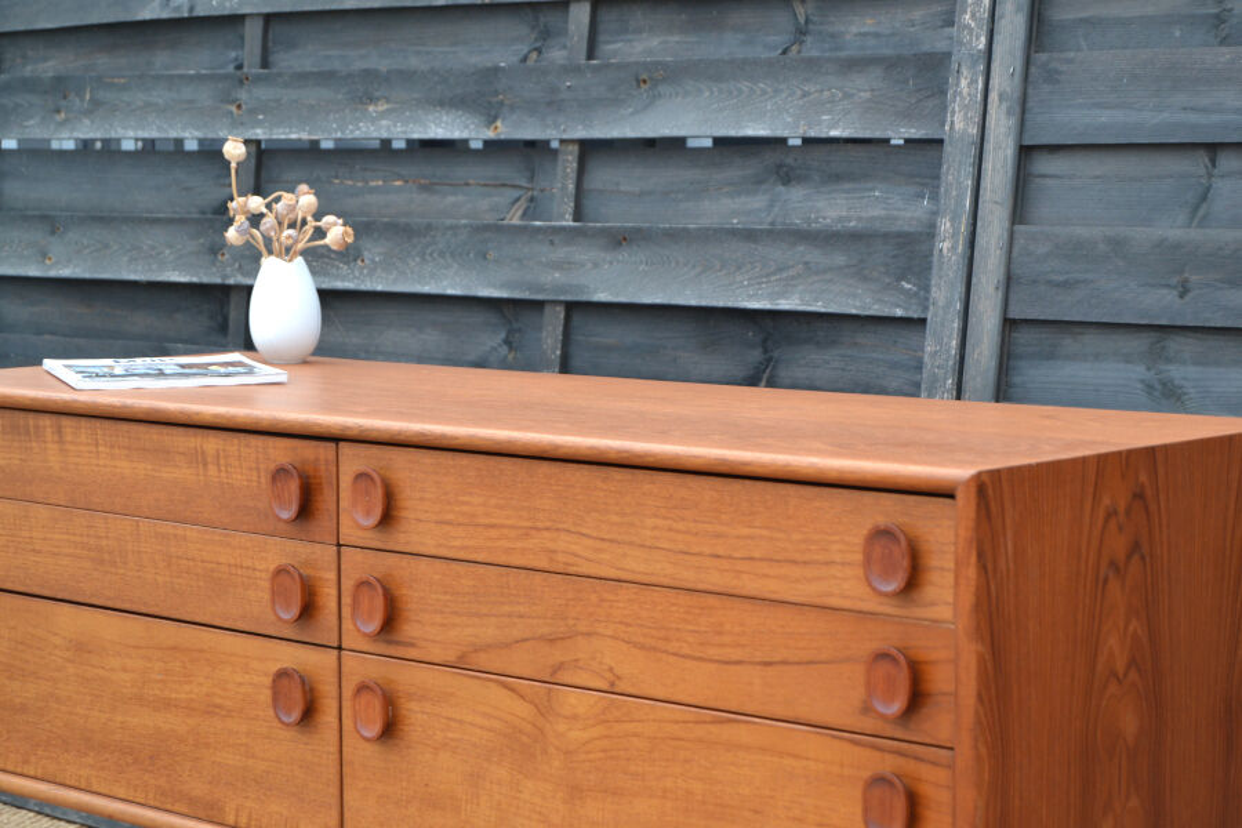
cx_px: 621
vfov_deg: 16.6
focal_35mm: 82
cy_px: 414
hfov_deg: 24.6
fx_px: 2846
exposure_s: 1/60
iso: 500
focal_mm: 55
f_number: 5.6
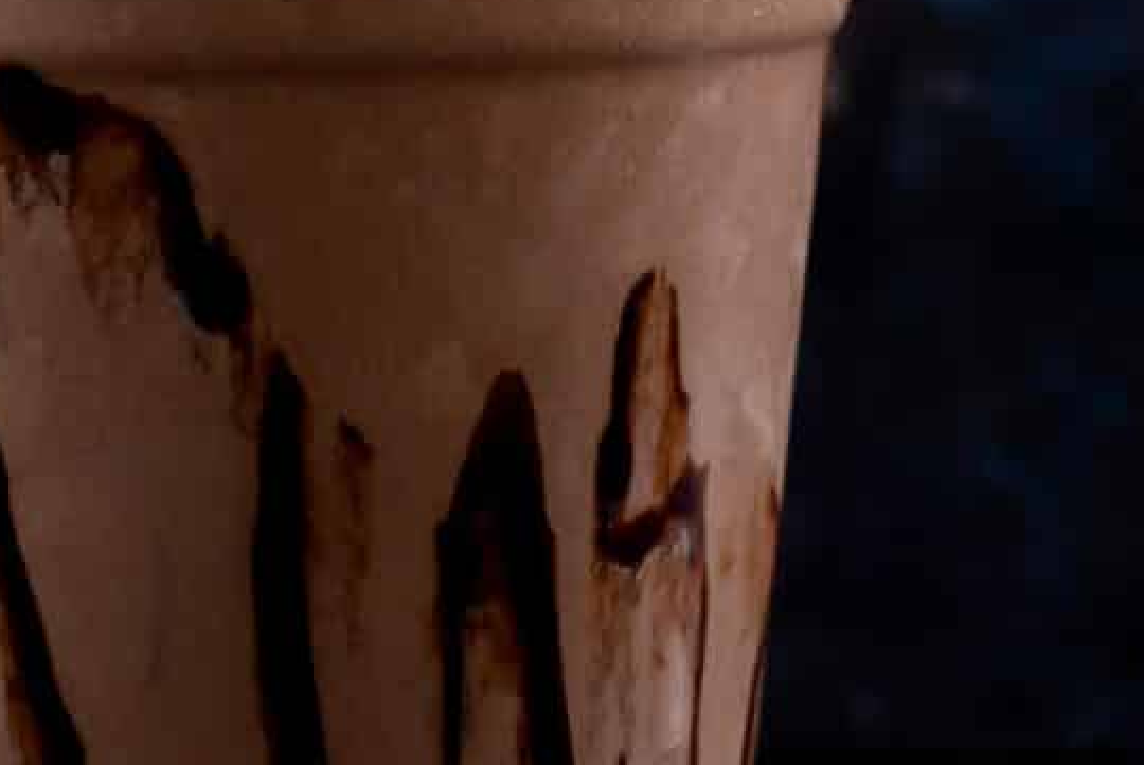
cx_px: 246
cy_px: 219
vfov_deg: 5.8
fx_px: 7537
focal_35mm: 237
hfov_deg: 8.7
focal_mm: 50
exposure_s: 1/500
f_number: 6.3
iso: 640
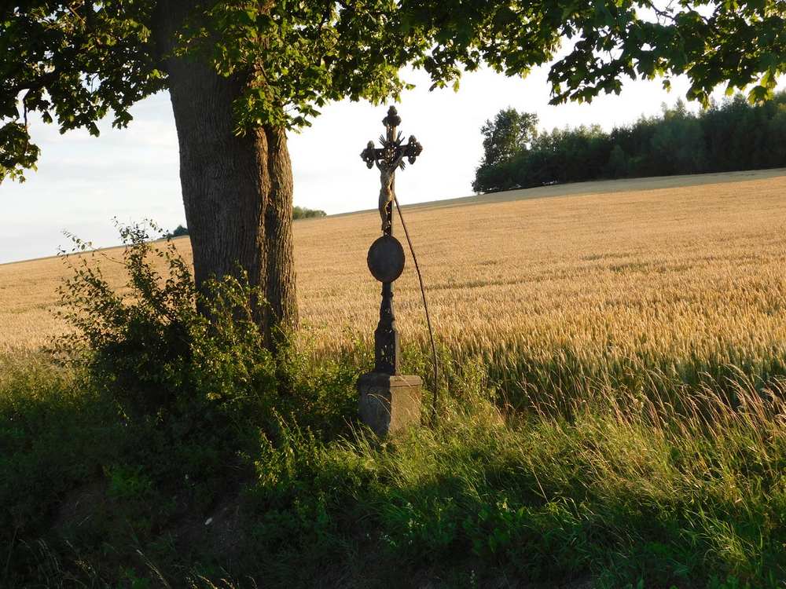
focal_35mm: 59
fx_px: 1340
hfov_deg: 32.7
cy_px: 294
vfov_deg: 24.8
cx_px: 393
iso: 125
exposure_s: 1/200
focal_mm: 10.4
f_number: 4
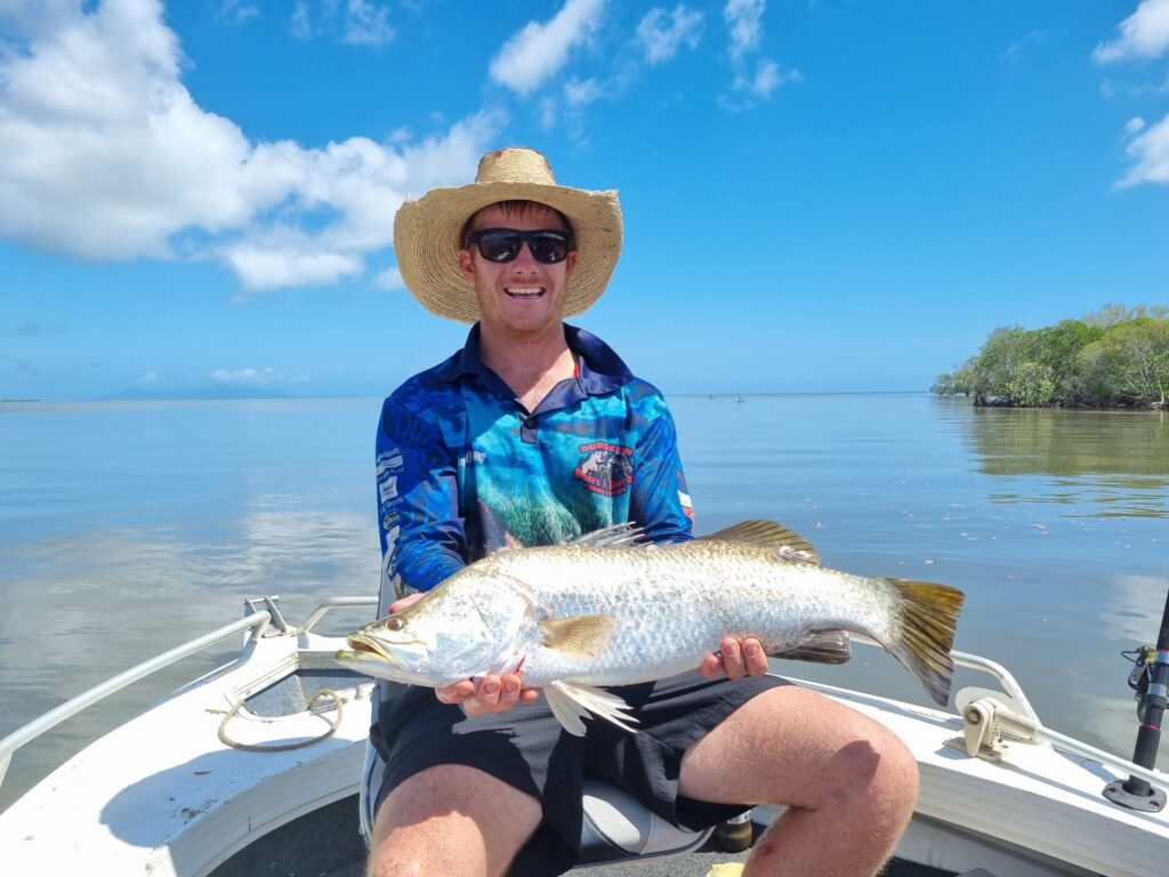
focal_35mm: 26
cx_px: 584
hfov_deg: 67.3
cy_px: 438
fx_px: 878
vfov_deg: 53.1
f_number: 1.8
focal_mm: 5.4
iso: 50
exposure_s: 1/2264
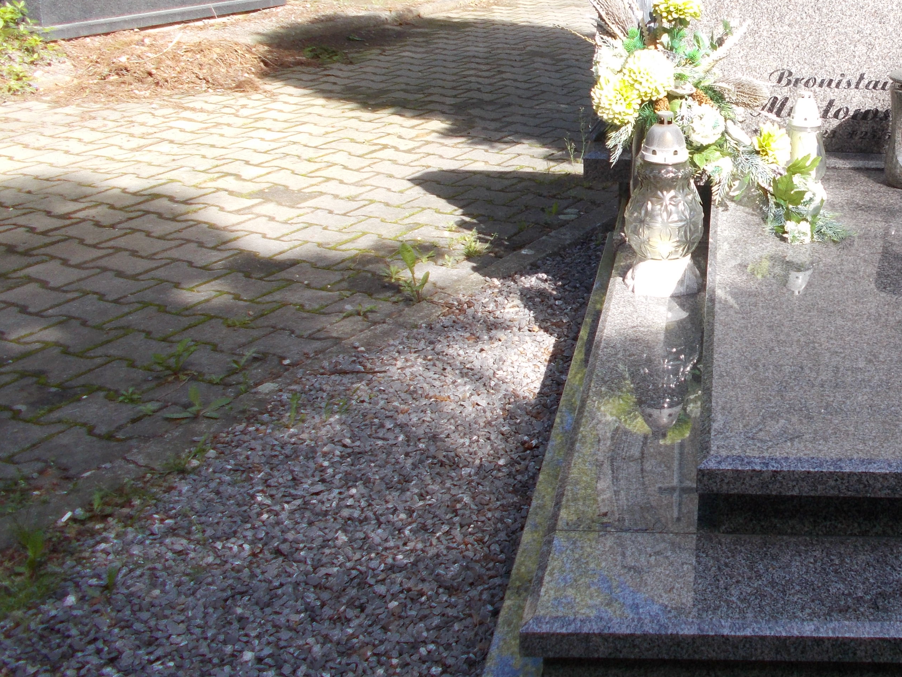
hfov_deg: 38.0
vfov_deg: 30.7
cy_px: 243
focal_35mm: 47
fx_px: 1225
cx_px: 796
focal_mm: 4.6
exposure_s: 1/250
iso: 80
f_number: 3.2
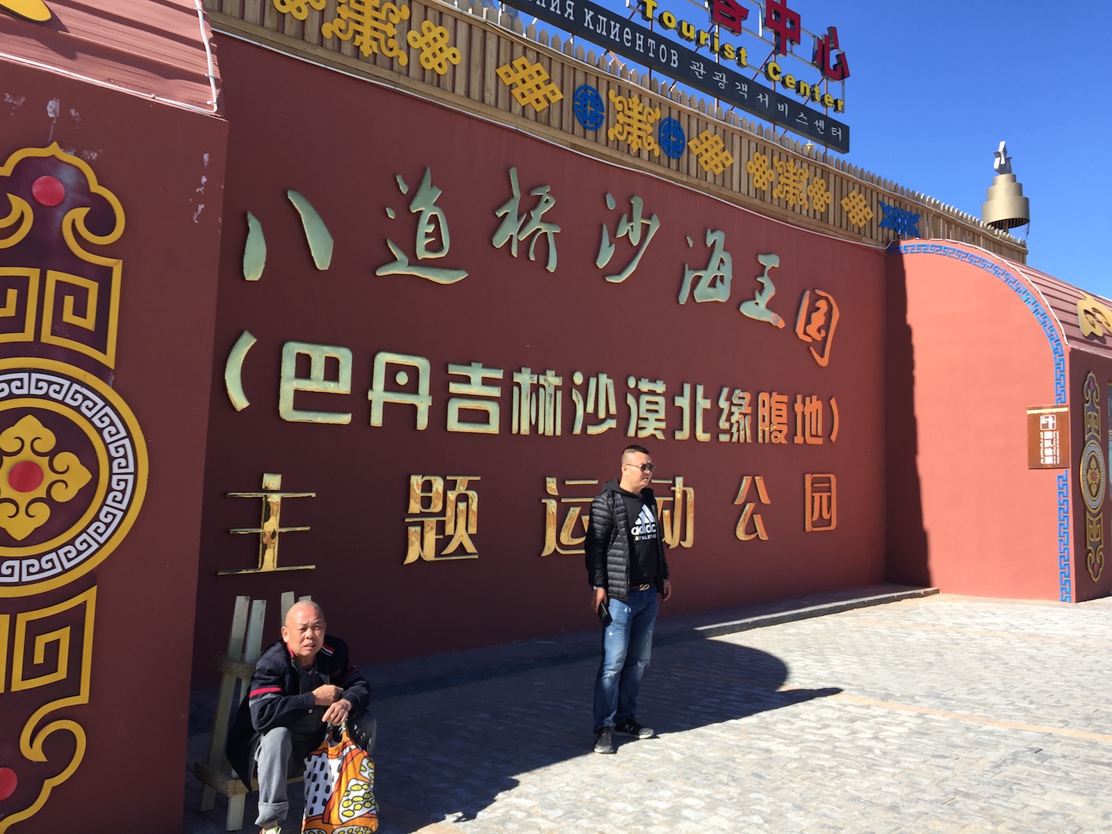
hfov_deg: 61.7
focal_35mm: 29
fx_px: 932
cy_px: 417
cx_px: 556
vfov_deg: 48.2
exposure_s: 1/898
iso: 32
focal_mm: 4.15
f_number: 2.2
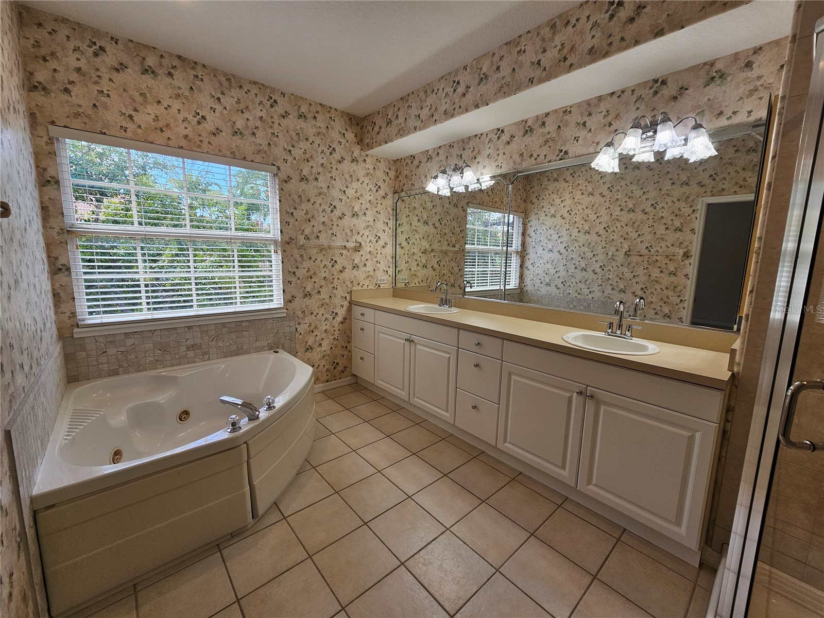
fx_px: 309
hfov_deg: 106.2
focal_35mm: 13
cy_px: 309
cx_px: 412
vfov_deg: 89.9
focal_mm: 2.2
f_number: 2.2
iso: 50
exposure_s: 1/120
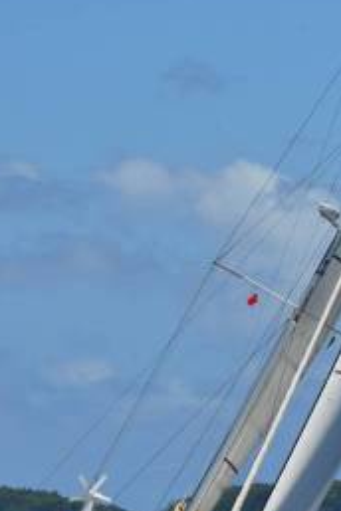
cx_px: 200
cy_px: 186
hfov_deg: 3.0
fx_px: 6621
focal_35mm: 466
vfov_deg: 4.4
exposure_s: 1/500
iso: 250
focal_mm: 200
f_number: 11
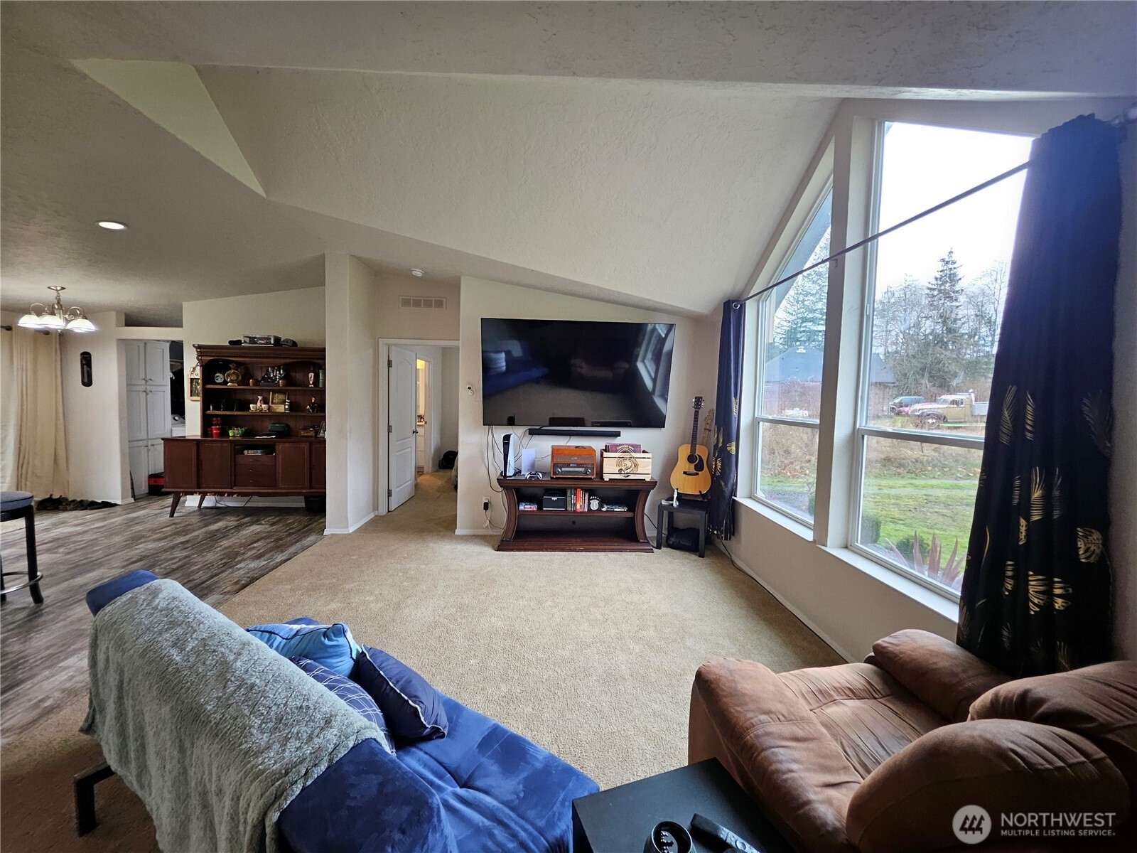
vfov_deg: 89.9
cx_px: 568
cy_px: 426
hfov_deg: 106.2
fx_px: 427
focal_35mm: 13
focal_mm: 1.74
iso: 125
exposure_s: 1/60
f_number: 2.2
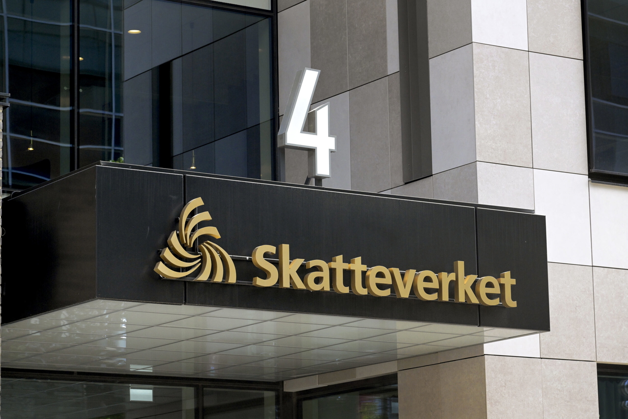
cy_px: 210
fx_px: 2093
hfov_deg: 17.1
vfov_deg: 11.4
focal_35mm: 120
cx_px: 314
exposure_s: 1/1600
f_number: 8
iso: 2500
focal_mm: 120
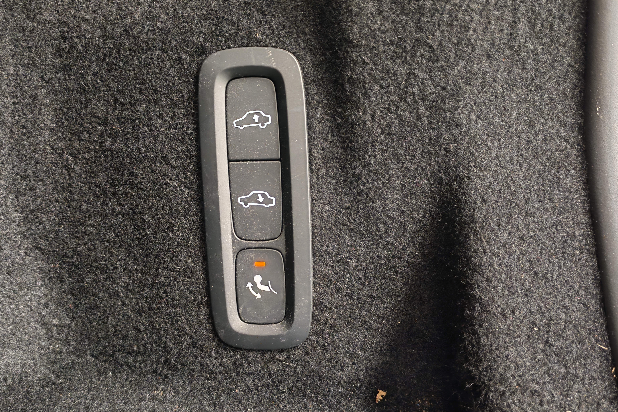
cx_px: 310
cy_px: 210
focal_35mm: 34
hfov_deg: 55.8
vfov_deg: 38.9
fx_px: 584
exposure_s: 1/20
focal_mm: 6.12
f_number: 1.9
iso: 4372
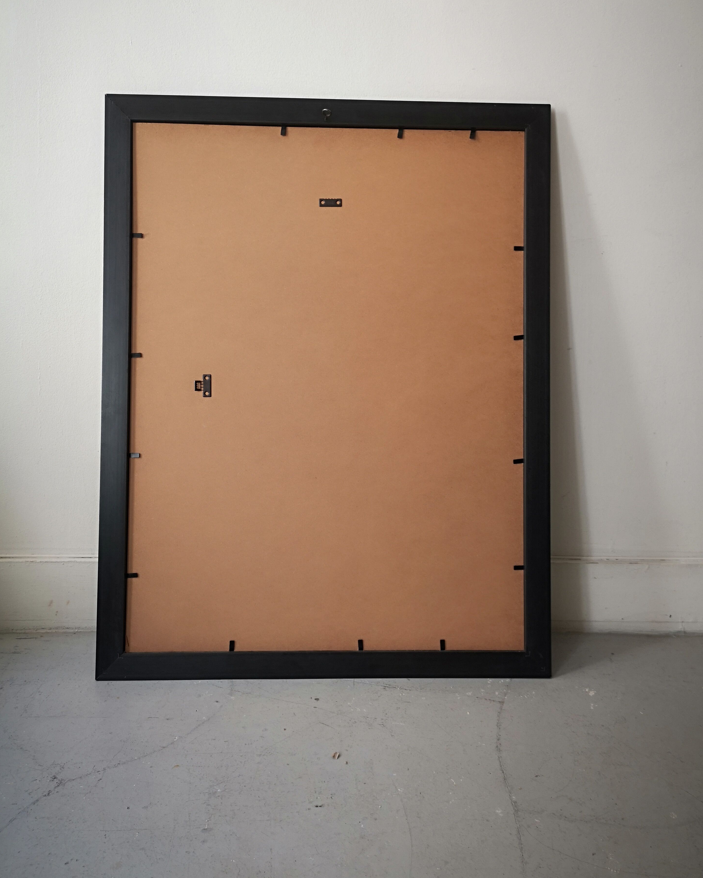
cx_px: 360
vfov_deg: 60.4
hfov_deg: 50.0
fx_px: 754
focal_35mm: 29
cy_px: 416
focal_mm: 3.95
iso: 64
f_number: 1.8
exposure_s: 1/50
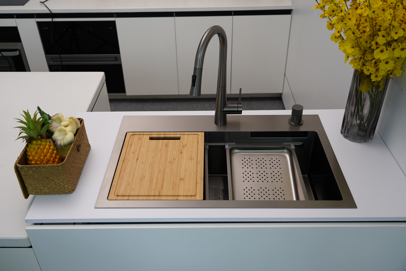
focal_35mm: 34
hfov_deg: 55.8
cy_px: 136
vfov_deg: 38.9
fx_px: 383
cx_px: 203
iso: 100
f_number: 4
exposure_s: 1/40
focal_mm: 34
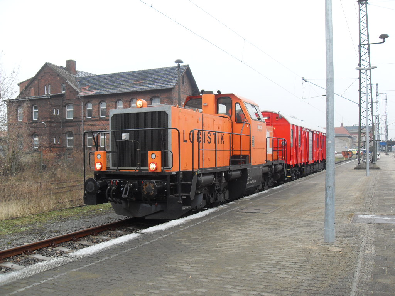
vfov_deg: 41.8
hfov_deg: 54.0
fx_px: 388
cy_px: 148
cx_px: 198
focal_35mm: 34
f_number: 2.8
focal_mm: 6.3
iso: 80
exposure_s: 1/125
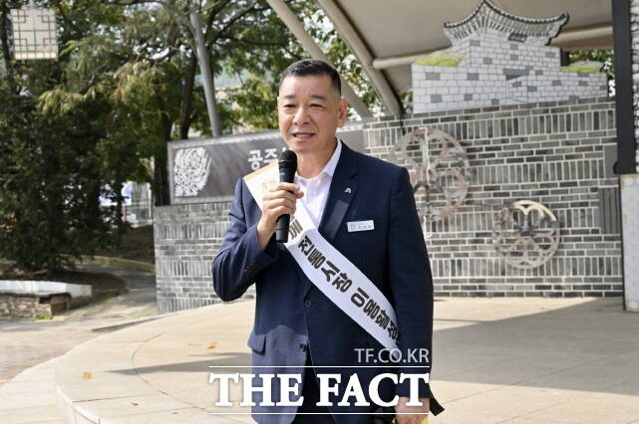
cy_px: 212
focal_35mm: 48
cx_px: 320
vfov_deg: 28.0
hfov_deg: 41.2
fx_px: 851
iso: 200
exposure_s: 1/320
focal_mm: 48
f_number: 7.1
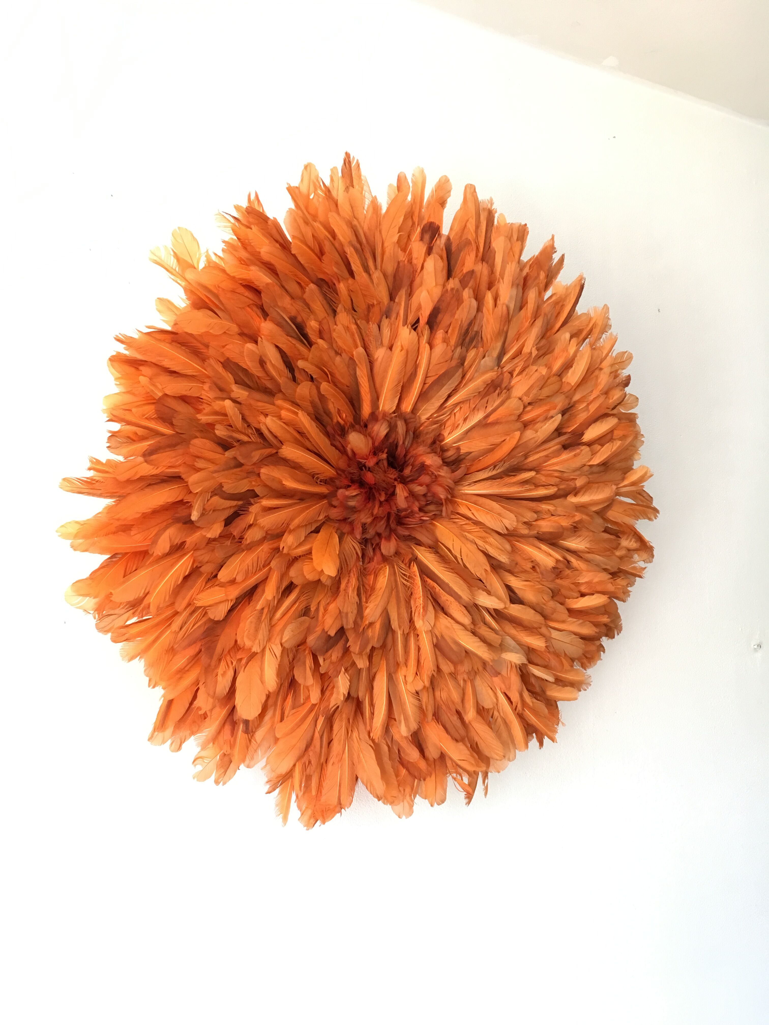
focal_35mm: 29
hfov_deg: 48.2
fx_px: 859
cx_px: 384
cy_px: 512
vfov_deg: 61.7
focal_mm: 4.15
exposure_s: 1/33
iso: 125
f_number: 2.2
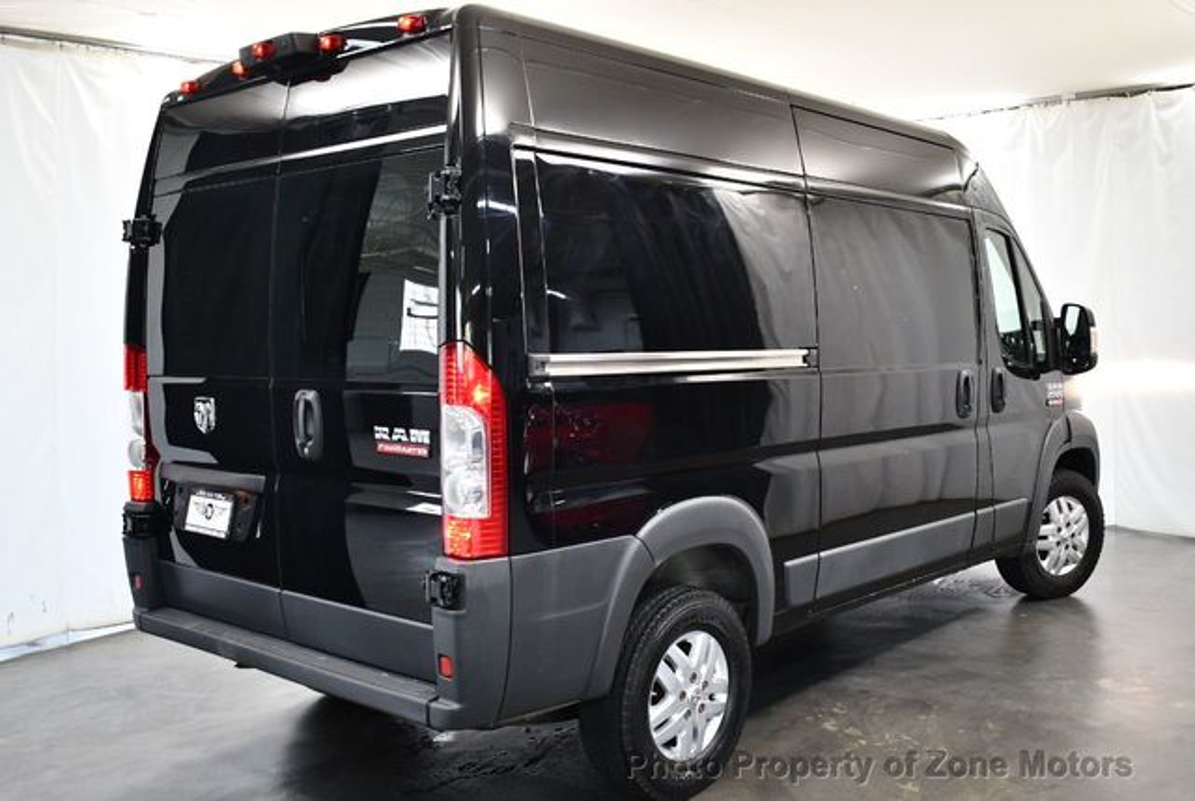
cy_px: 400
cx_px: 598
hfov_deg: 53.1
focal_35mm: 36
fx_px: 1197
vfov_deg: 37.0
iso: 1400
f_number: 3.5
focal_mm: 18
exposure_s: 1/125
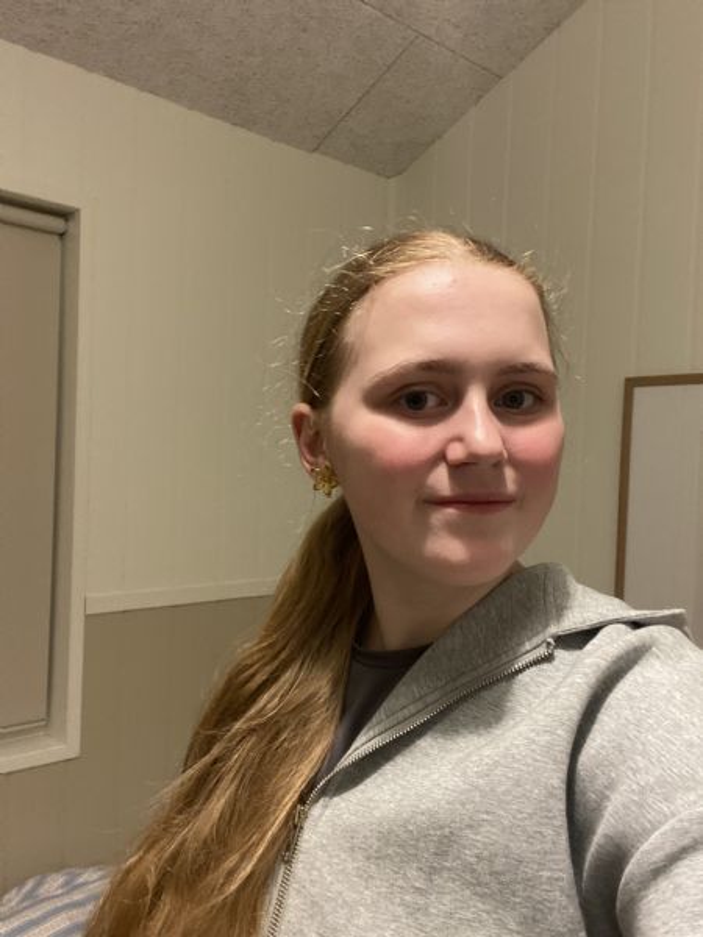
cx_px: 352
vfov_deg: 60.0
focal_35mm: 30
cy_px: 468
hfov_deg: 46.8
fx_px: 812
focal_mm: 2.71
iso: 320
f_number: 2.2
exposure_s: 1/33
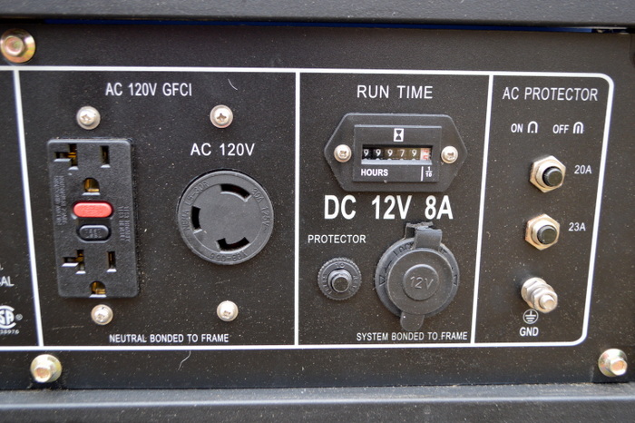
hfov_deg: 49.6
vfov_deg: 34.2
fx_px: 688
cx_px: 318
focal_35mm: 39
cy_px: 212
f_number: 4.2
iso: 560
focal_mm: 26
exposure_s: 1/60
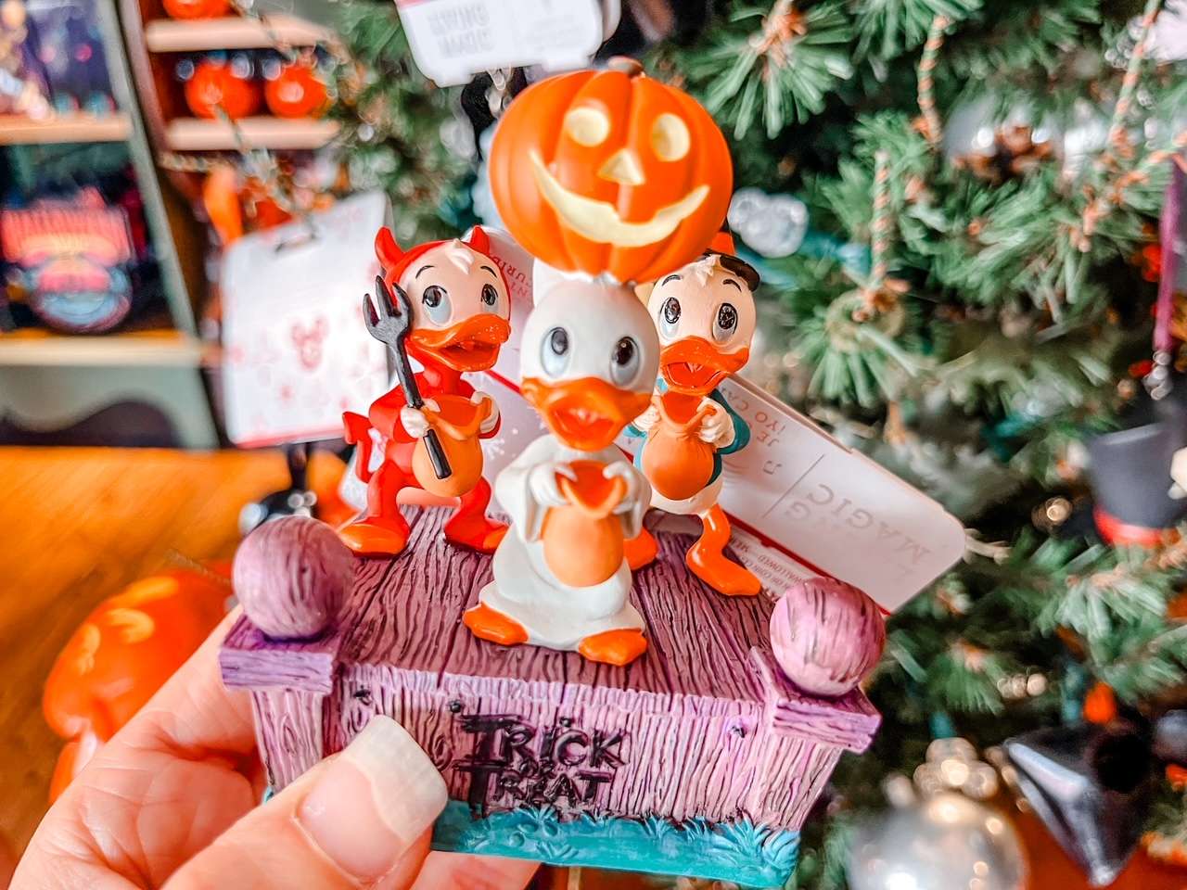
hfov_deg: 67.3
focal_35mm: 26
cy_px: 445
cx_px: 594
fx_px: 892
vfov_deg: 53.1
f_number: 1.6
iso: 100
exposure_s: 1/60
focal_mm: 5.1
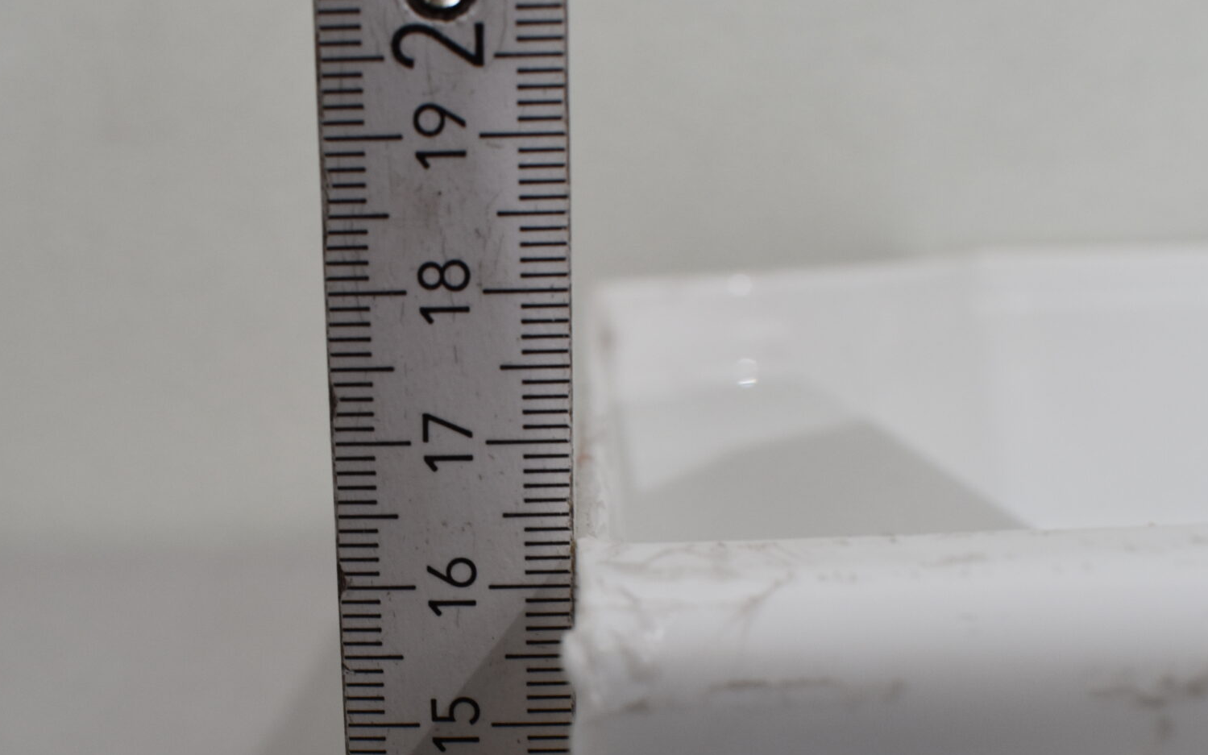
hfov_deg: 42.5
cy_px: 589
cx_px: 504
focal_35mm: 47
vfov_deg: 27.0
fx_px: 1547
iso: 360
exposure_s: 1/60
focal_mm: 18
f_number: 8
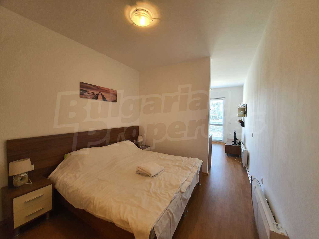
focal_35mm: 13
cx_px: 160
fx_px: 120
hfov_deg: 106.2
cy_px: 120
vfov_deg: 89.9
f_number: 2.2
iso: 400
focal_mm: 1.8
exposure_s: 1/50
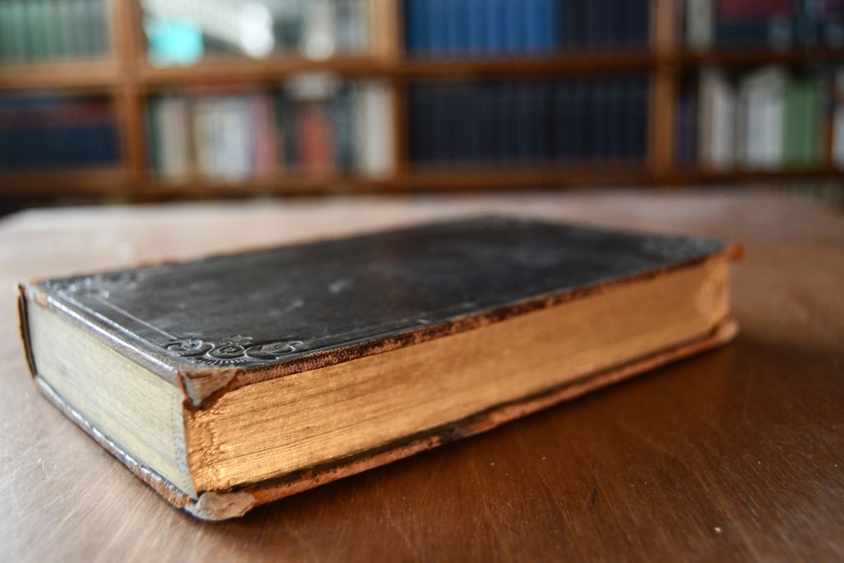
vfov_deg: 36.9
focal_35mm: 36
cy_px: 282
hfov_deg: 53.1
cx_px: 422
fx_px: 844
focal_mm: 24
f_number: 3.8
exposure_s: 1/125
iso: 1000
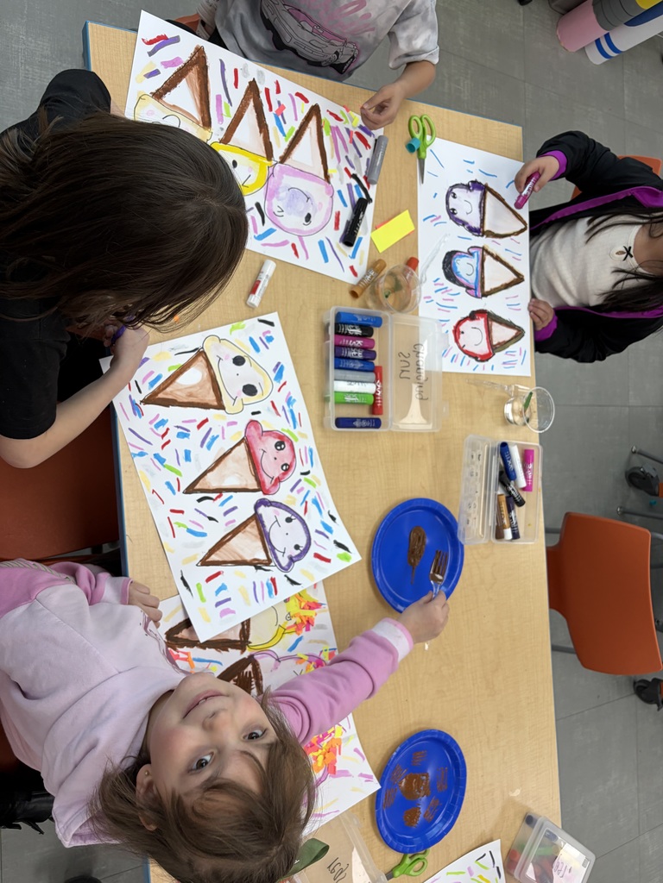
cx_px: 332
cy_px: 442
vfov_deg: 67.3
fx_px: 664
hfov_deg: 53.1
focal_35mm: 26
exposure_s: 1/120
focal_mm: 5.96
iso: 80
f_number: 1.6
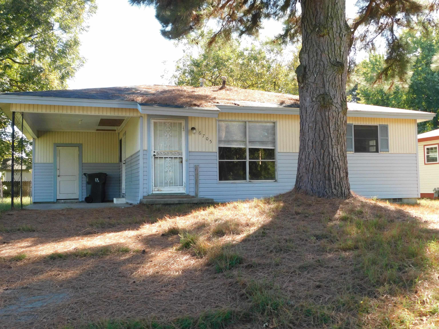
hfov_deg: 51.4
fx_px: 457
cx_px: 220
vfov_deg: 39.7
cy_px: 164
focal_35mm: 36
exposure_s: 1/160
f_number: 3.5
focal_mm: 6.3
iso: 125
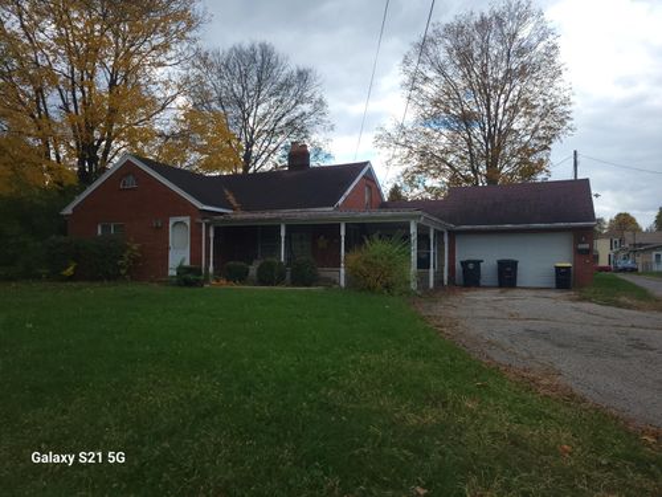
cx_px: 331
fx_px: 497
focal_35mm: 26
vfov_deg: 53.1
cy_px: 248
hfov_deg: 67.3
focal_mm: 5.4
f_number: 1.8
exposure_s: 1/890
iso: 40
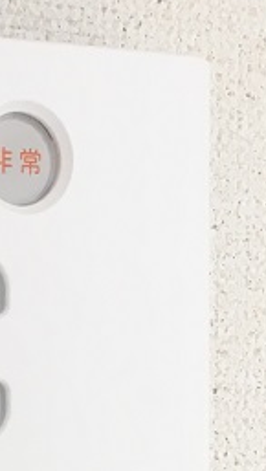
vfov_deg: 20.0
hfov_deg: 10.7
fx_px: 1301
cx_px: -252
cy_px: 449
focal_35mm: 104
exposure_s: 1/30
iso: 50
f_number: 2.2
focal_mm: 4.15
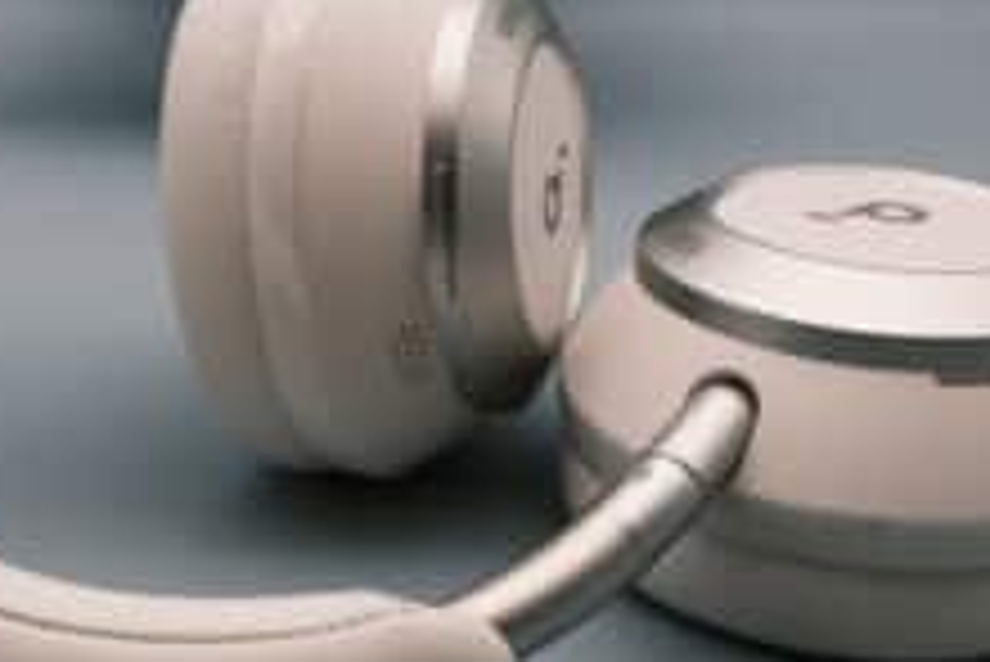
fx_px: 1513
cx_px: 306
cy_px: 221
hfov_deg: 35.8
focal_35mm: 55
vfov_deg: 24.5
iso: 500
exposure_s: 1/210
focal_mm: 20.8
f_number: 6.4
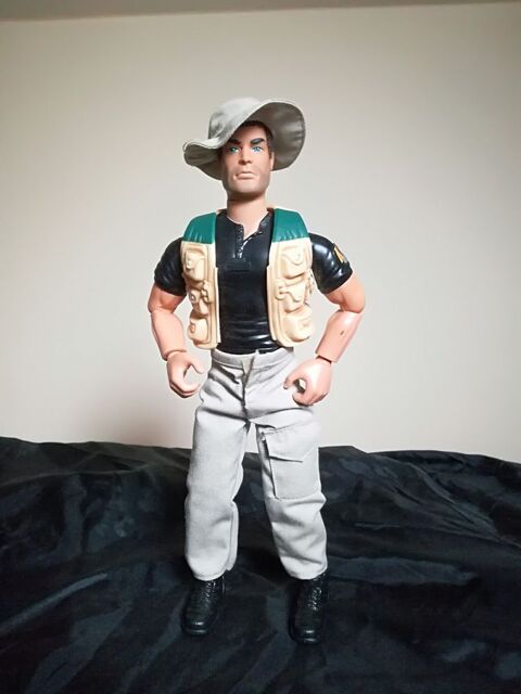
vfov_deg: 65.3
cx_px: 260
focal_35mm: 27
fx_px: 542
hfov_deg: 51.4
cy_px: 347
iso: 640
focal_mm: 3.79
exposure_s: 1/20
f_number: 2
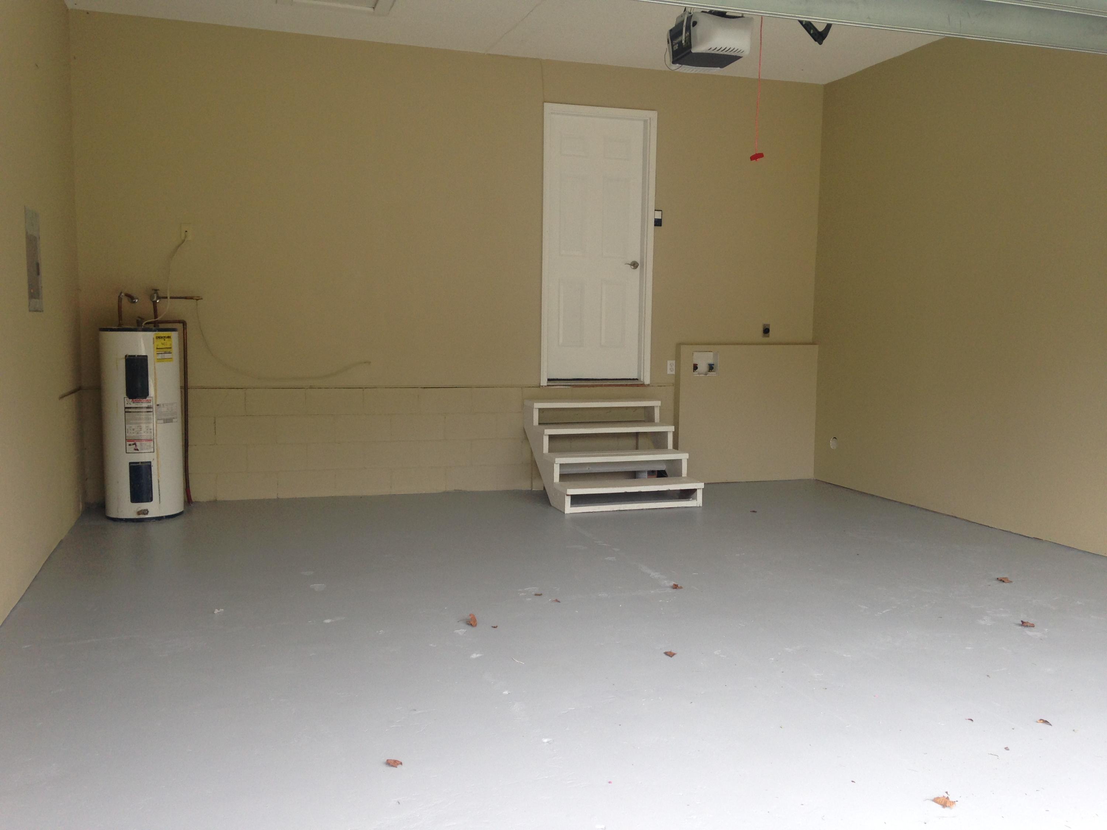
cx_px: 554
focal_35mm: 33
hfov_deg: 55.4
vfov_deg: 42.9
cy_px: 415
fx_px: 1055
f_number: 2.4
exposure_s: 1/120
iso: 50
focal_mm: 4.12
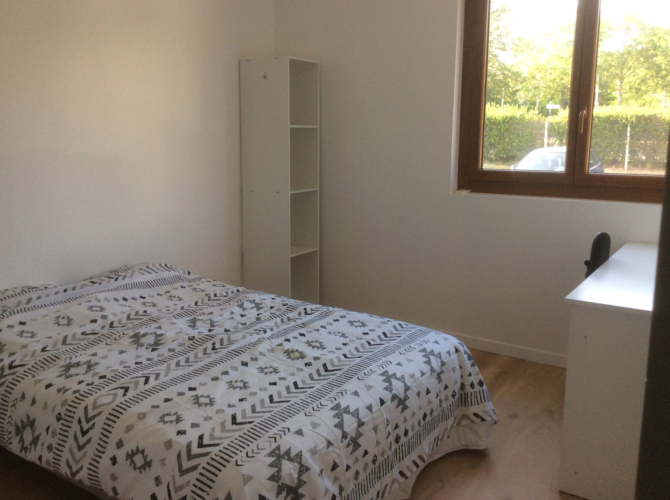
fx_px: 618
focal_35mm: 32
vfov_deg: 44.1
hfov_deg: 56.9
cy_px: 250
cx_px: 335
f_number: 2.4
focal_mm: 3.3
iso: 40
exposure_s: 1/50
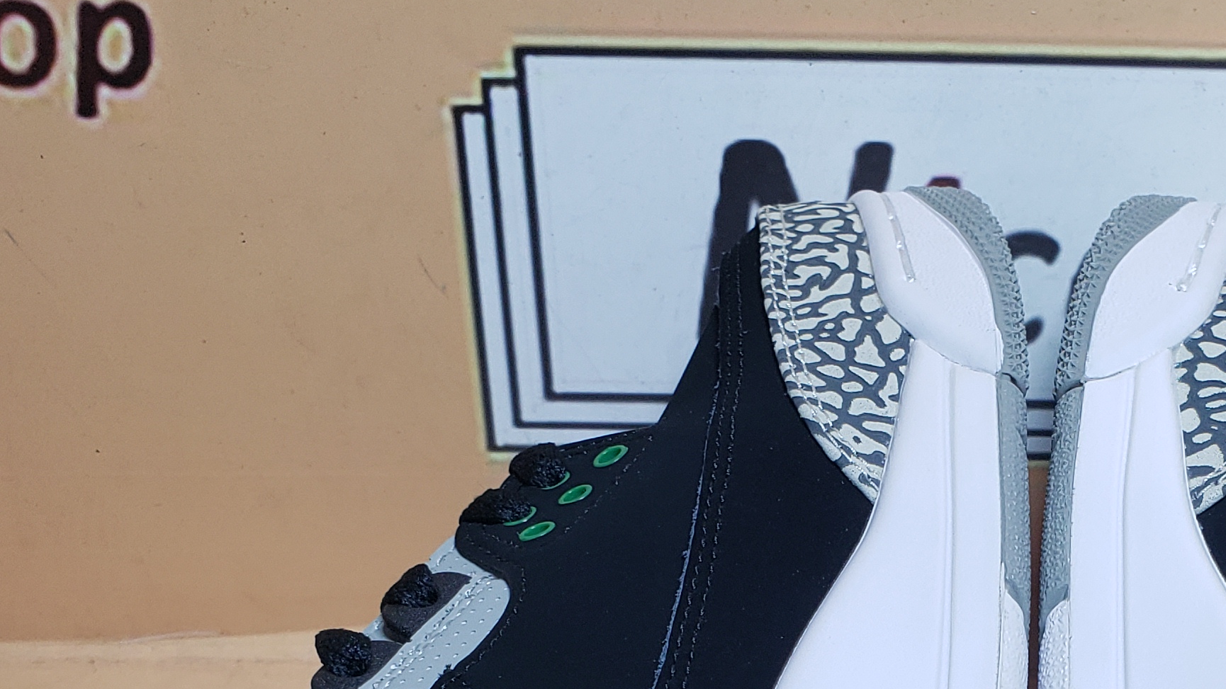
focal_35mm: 66
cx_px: 998
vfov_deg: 16.8
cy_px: 993
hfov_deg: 31.0
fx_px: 2146
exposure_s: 1/274
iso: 50
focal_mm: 4.3
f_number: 2.4
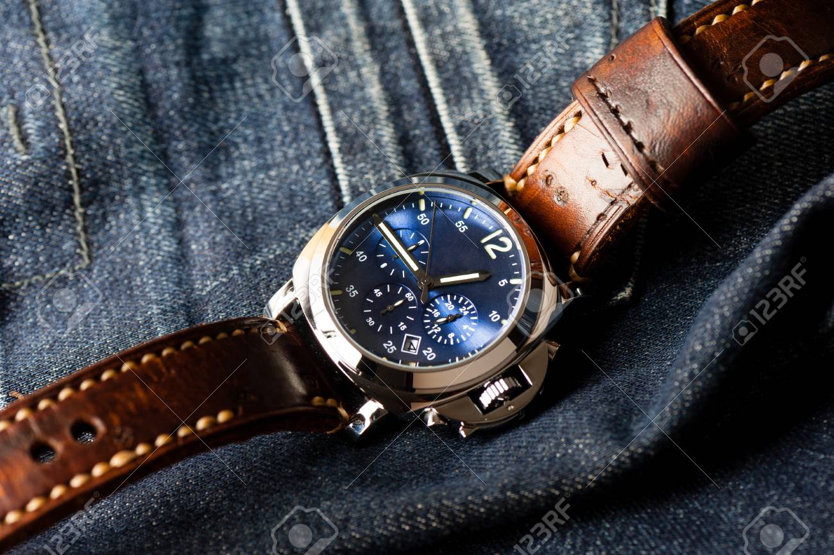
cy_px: 278
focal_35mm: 105
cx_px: 417
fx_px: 2431
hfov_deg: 19.5
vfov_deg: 13.0
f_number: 8
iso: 200
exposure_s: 1/160
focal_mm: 105
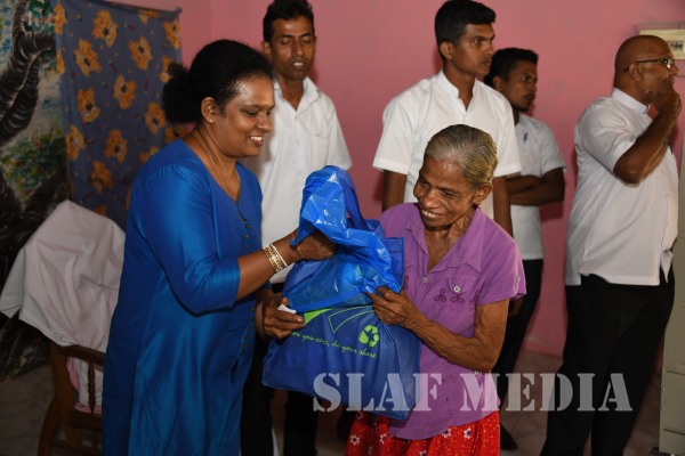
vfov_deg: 31.9
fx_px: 799
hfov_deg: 46.4
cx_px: 342
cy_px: 228
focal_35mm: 42
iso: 1000
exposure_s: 1/160
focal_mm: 42
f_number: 4.5
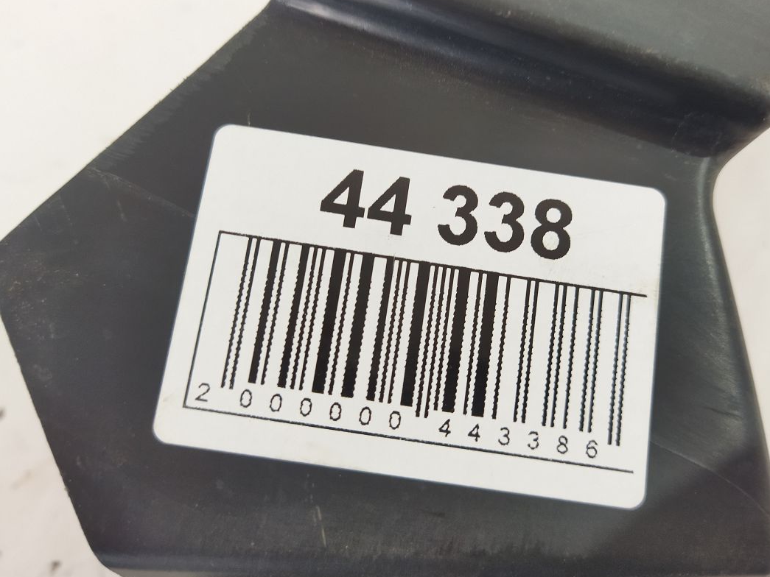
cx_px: 406
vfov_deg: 45.4
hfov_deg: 58.3
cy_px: 266
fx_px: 690
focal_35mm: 31
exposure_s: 1/50
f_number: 1.79
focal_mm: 4.71
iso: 213
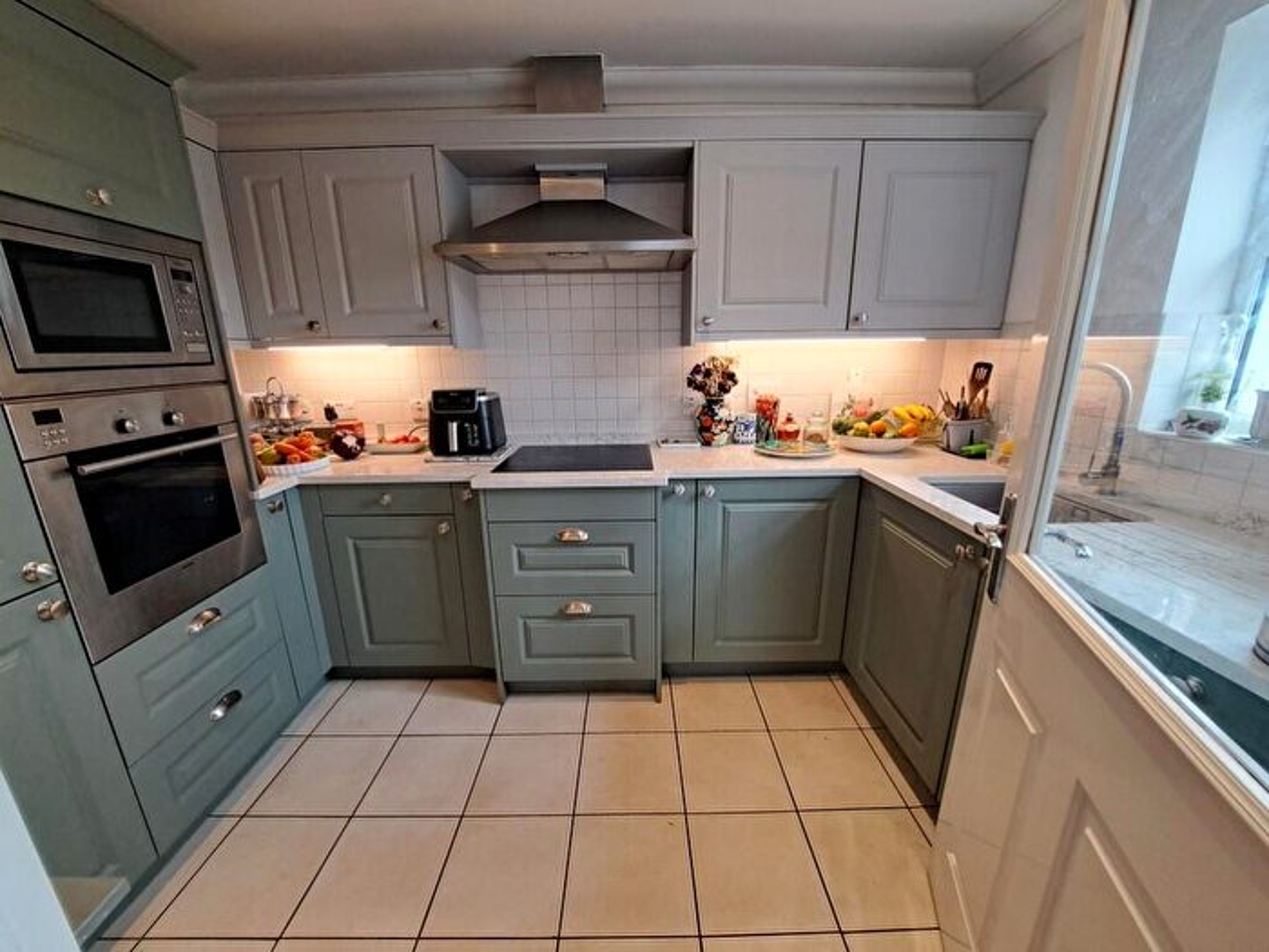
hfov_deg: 106.2
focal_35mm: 13
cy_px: 476
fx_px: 477
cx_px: 634
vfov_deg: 89.9
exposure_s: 1/50
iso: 100
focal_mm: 1.74
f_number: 2.2
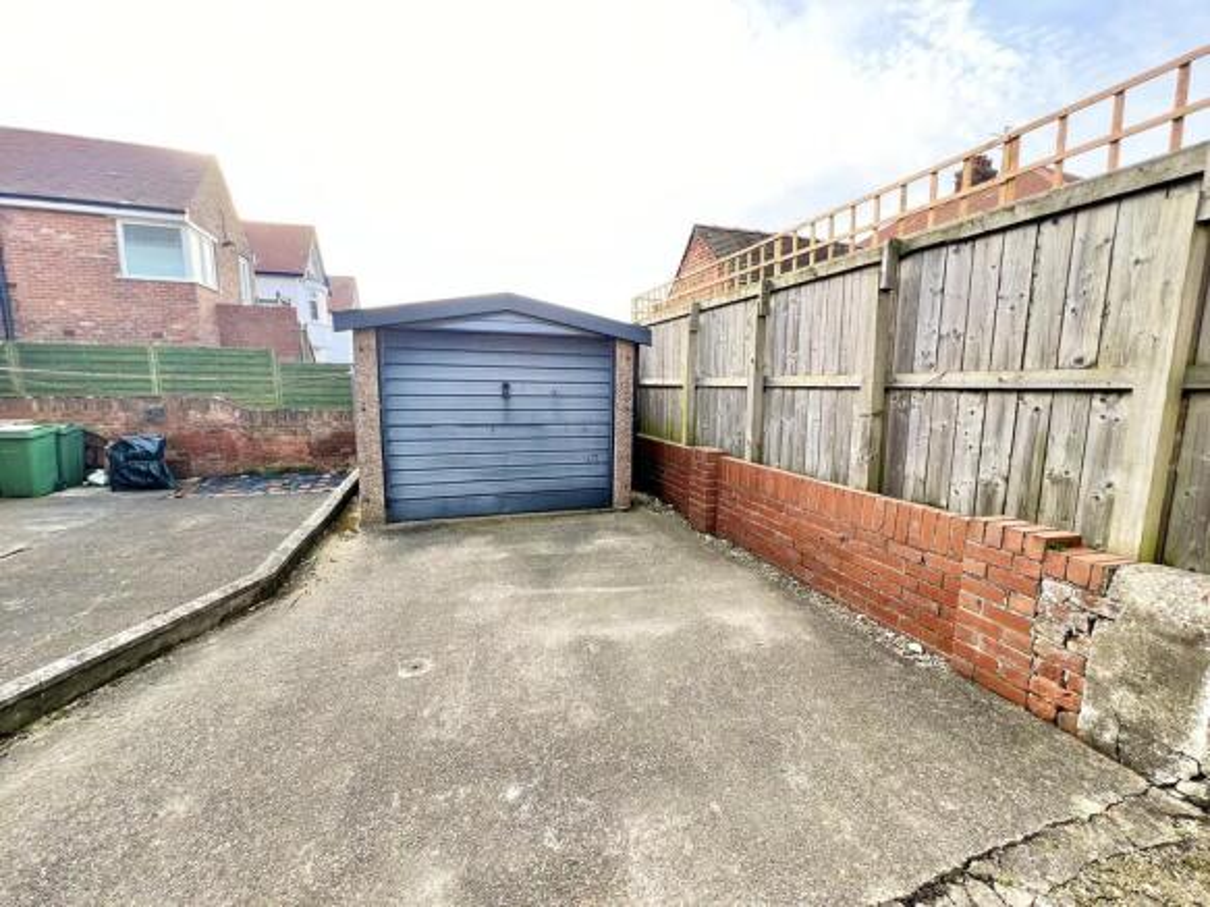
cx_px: 605
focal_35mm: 13
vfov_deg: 89.9
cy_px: 454
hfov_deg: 106.2
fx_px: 454
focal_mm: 1.57
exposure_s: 1/122
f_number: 1.8
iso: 32
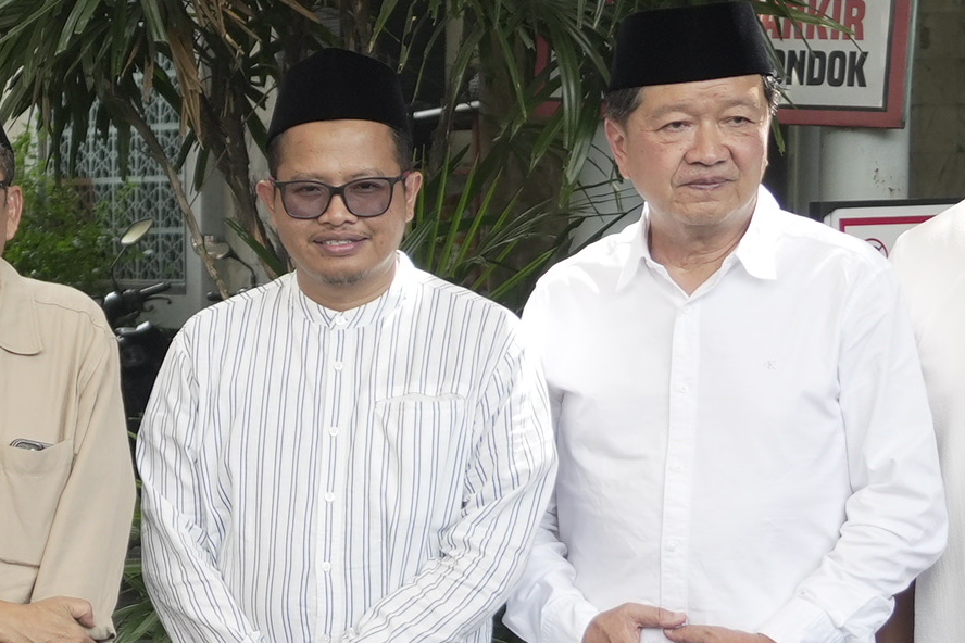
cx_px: -484
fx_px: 3806
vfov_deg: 9.6
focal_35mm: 142
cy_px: 631
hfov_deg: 13.6
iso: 500
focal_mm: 36
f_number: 4
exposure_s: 1/320
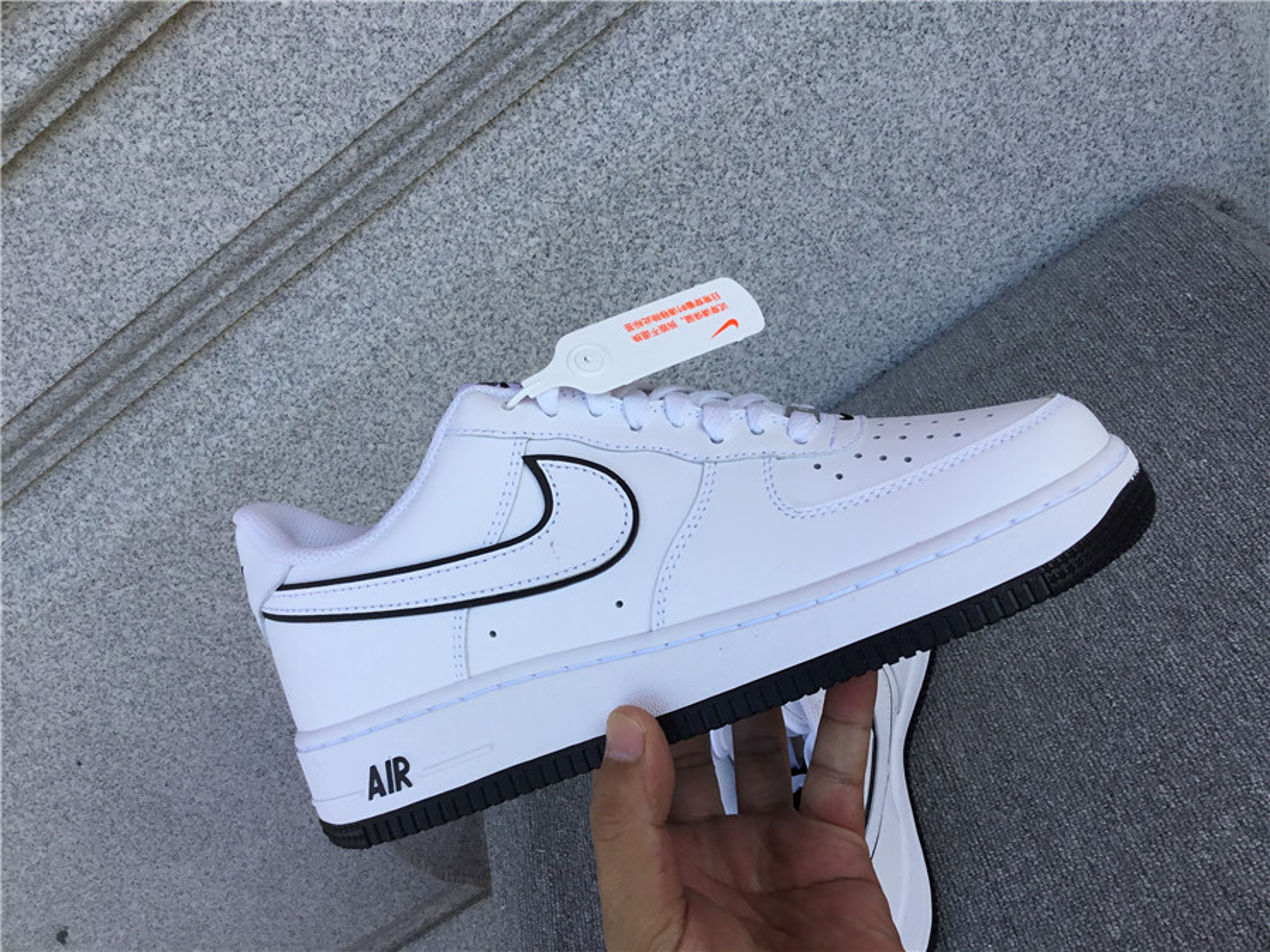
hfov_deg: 58.4
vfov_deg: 45.4
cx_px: 635
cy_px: 476
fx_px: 1137
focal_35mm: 31
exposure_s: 1/436
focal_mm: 3.3
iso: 25
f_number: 2.4
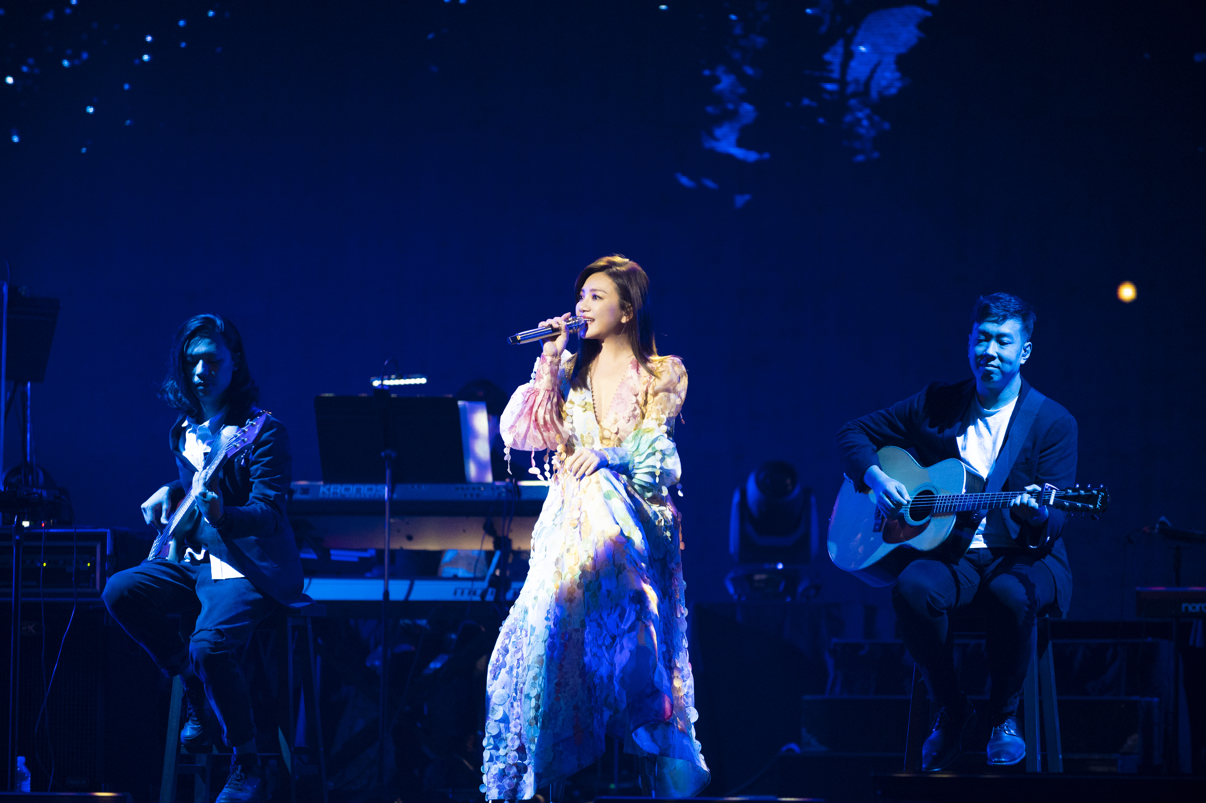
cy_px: 402
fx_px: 6695
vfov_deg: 6.9
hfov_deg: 10.3
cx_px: 603
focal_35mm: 200
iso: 4000
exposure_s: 1/800
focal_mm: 200
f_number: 2.8
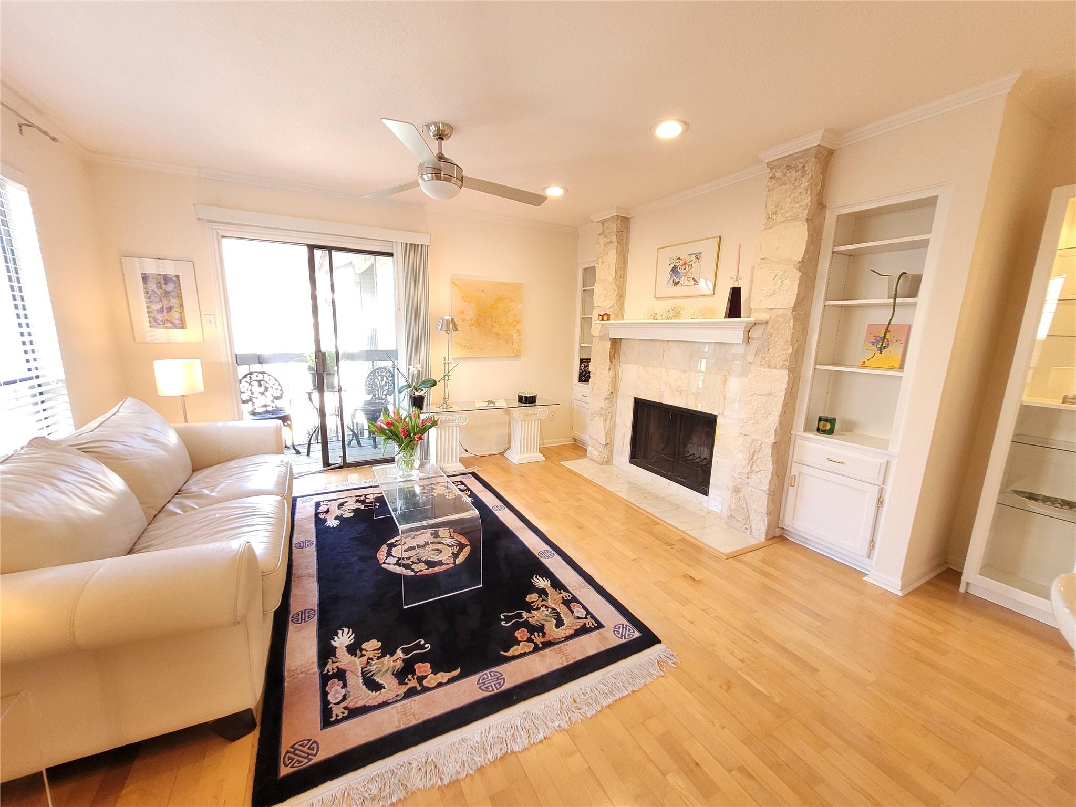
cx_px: 538
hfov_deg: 106.2
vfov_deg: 89.9
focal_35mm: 13
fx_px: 404
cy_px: 404
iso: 250
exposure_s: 1/60
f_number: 2.2
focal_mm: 1.74
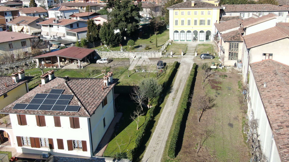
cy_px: 62
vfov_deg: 36.5
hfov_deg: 61.0
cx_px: 144
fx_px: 245
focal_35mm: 32
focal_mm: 5.11
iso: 100
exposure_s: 1/800
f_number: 3
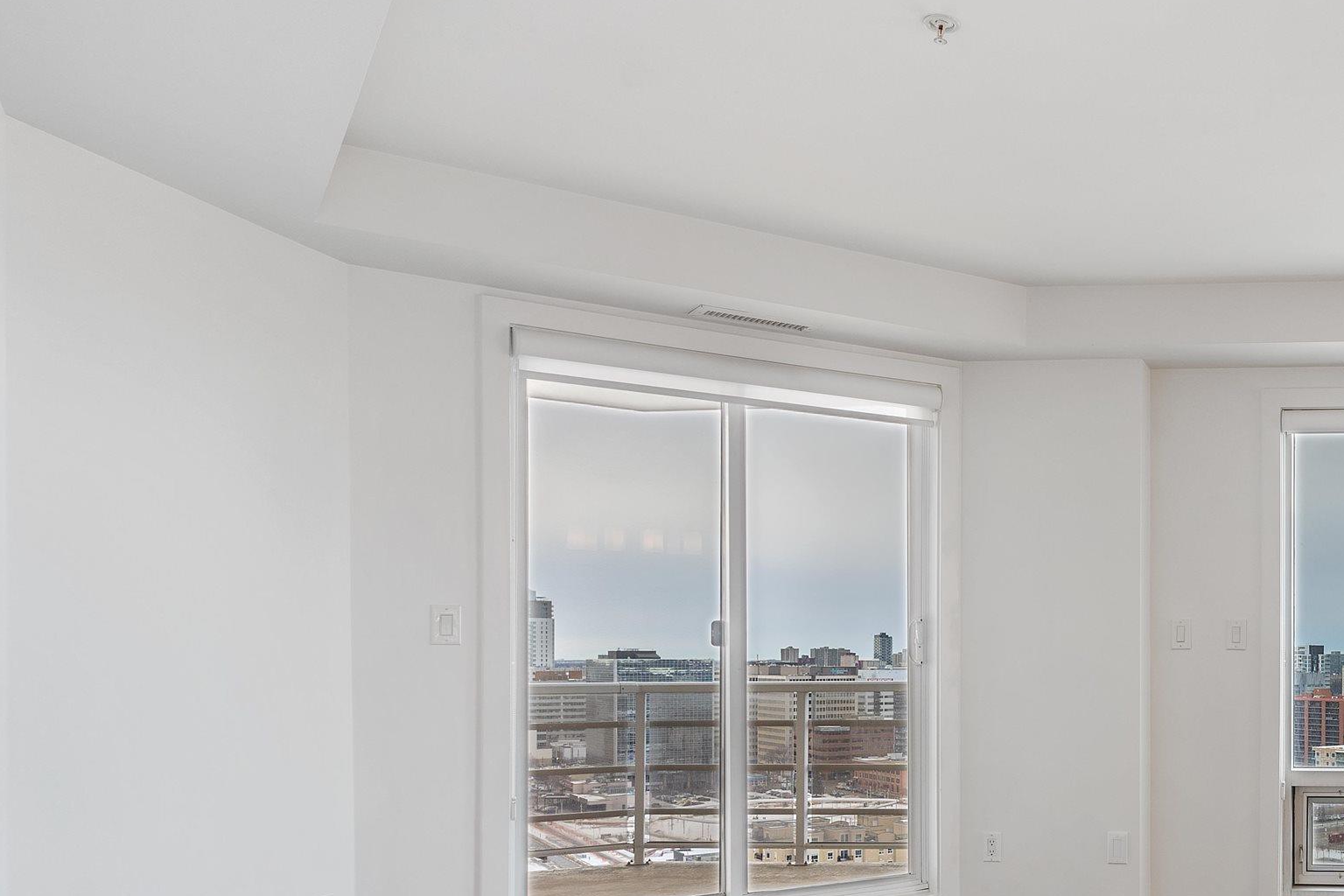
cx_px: 1285
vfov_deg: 37.8
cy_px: 689
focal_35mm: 34
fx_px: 1269
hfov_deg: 48.0
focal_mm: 17
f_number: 8
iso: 200
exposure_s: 1/4
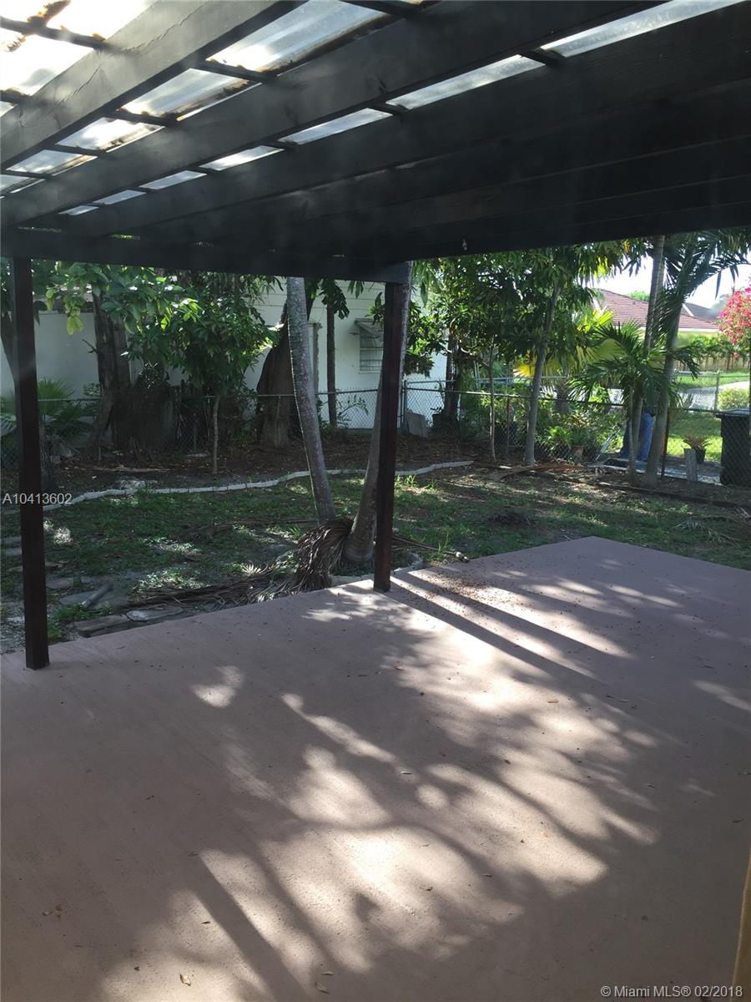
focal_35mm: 29
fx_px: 839
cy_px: 501
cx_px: 376
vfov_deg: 61.7
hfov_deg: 48.2
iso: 32
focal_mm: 4.15
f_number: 2.2
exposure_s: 1/189
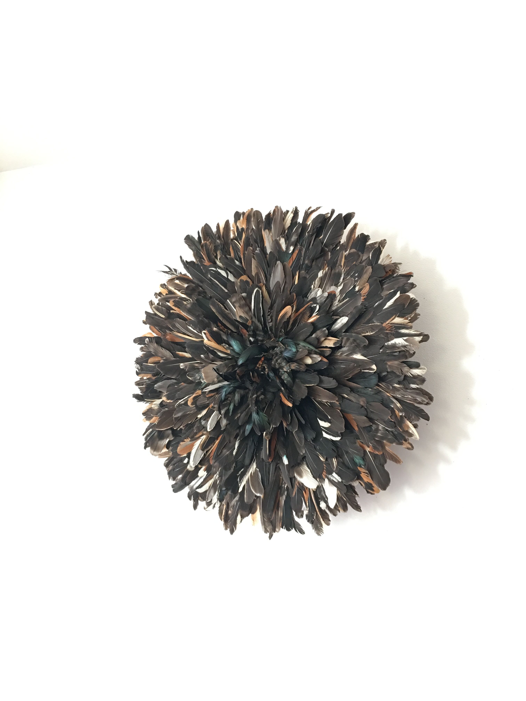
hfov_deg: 48.2
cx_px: 263
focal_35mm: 29
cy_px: 350
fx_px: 588
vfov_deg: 61.7
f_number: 2.2
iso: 100
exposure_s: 1/17
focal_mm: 4.15
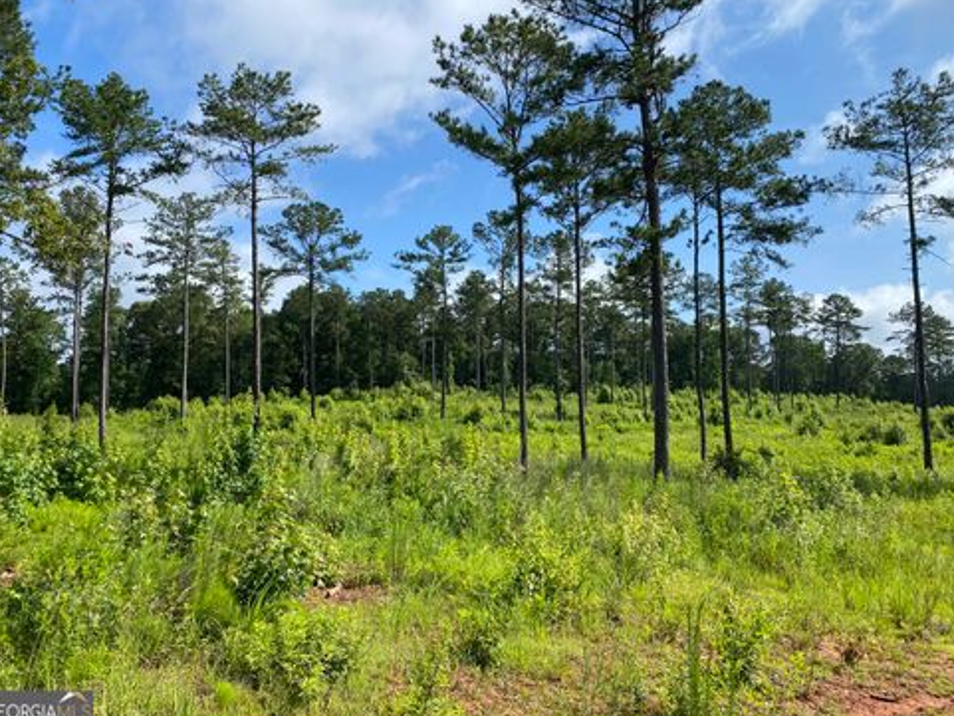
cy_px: 356
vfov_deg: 51.4
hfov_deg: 65.3
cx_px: 478
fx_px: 744
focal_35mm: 27
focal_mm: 4.25
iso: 32
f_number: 1.8
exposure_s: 1/2358
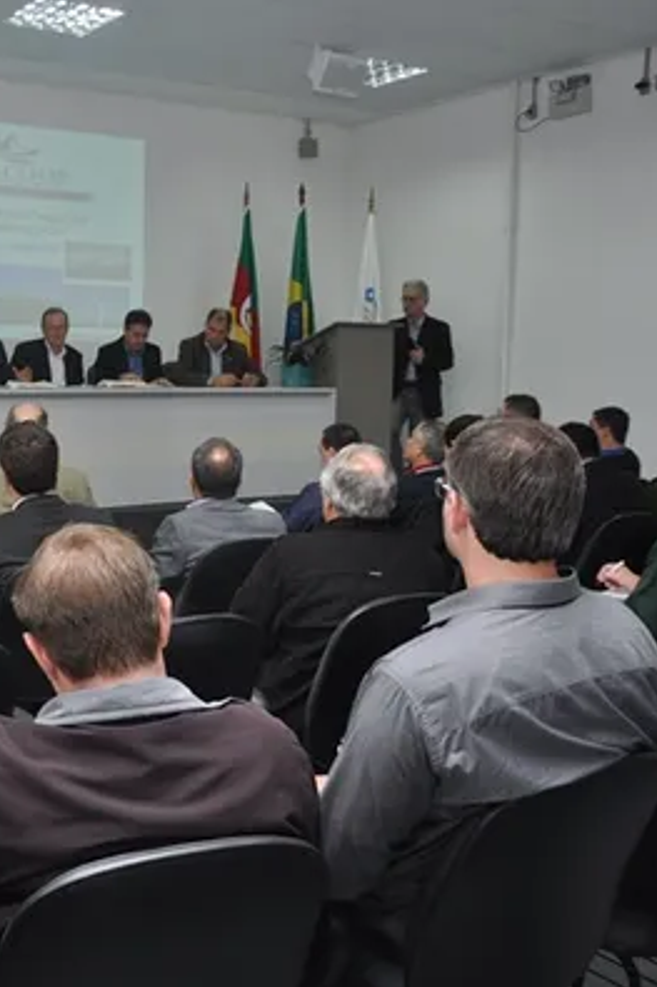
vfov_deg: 47.4
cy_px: 496
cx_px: 72
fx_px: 1123
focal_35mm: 41
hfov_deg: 31.2
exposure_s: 1/60
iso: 320
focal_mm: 18
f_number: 4.5
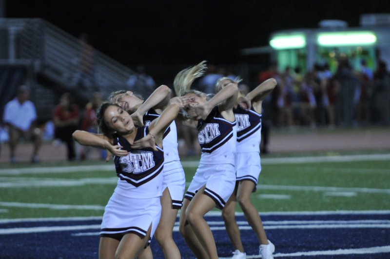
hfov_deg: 6.9
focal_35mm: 300
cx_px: 195
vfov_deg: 4.6
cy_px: 130
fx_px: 3245
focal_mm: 200
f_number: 2.8
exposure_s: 1/320
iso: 1600
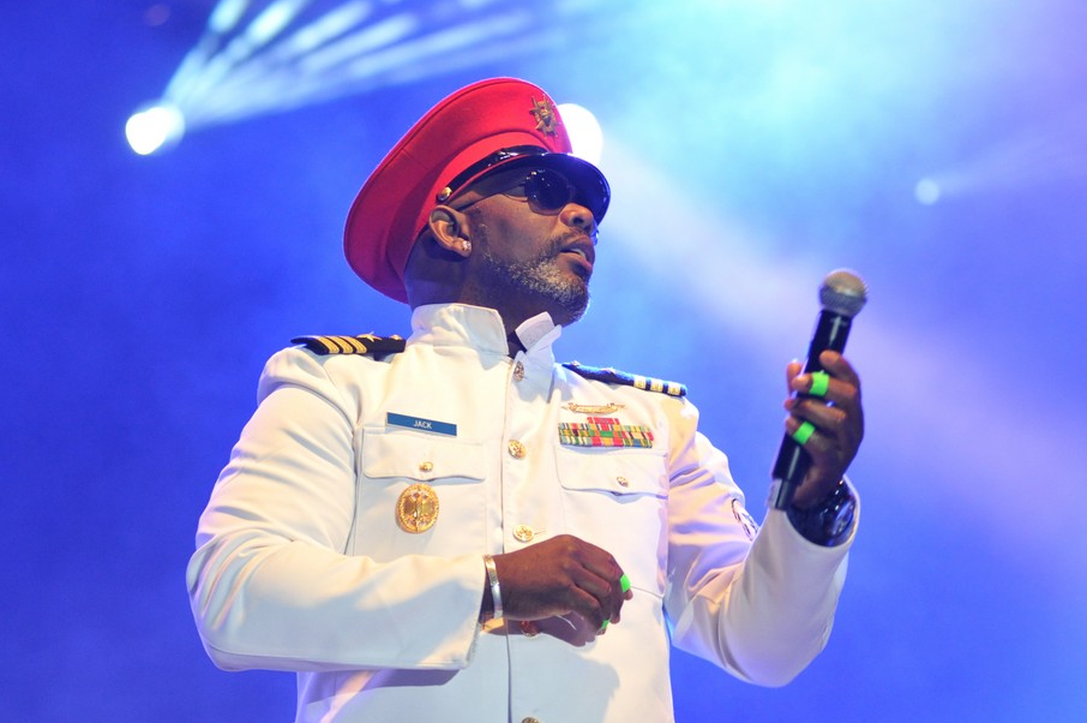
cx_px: 529
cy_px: 380
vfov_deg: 8.6
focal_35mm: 159
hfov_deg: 12.9
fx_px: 4796
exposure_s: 1/320
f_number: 2.8
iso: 3200
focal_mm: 120
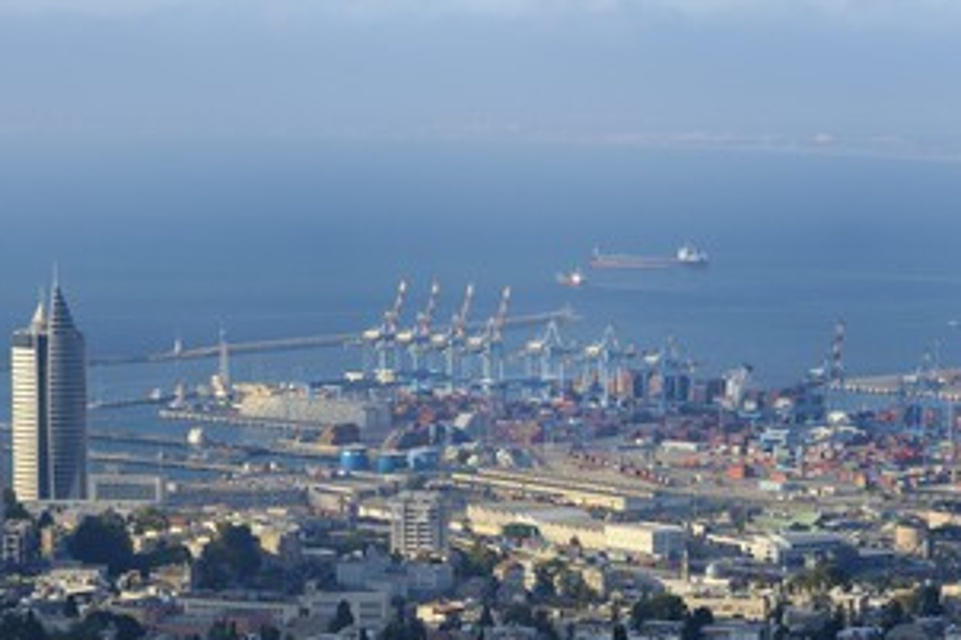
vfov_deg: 10.7
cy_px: 427
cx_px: 598
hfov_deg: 16.0
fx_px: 3415
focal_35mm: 128
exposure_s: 1/500
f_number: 8
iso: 250
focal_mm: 92
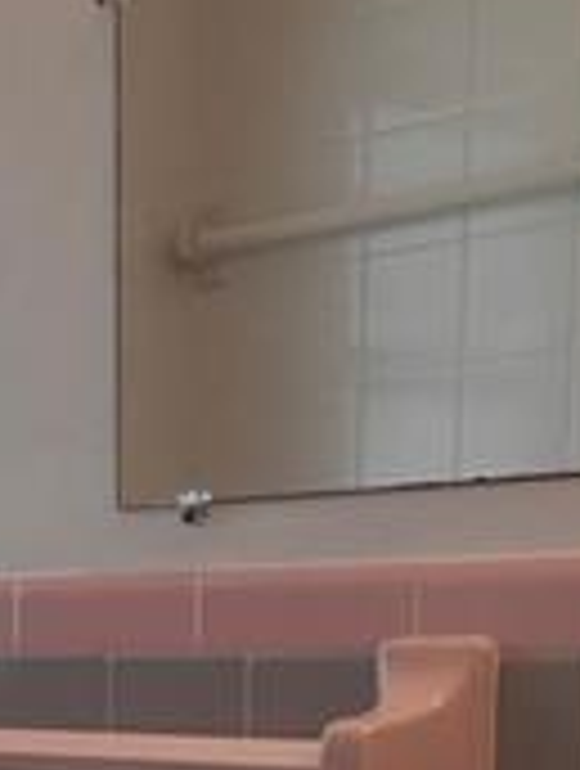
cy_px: 1067
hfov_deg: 14.8
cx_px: -355
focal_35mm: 91
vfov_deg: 19.4
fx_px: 2025
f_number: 1.9
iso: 32
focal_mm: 2.2
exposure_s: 1/120
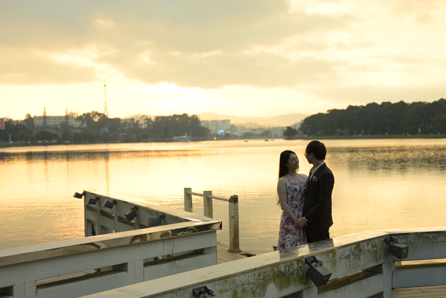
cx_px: 223
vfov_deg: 27.0
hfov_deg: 39.6
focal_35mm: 50
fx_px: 620
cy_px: 149
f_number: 3.5
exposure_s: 1/320
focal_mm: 50
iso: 160
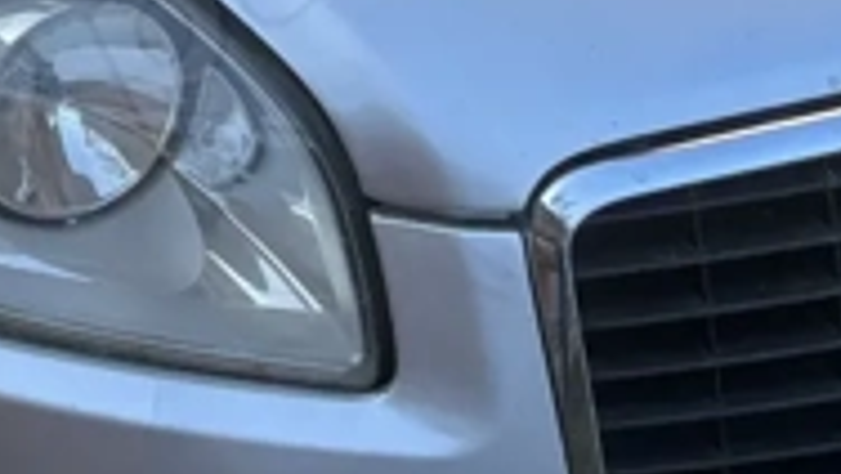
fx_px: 3369
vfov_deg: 7.9
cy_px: -174
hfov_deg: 14.0
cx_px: 36
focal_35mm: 151
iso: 50
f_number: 1.6
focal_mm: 5.96
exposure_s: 1/769
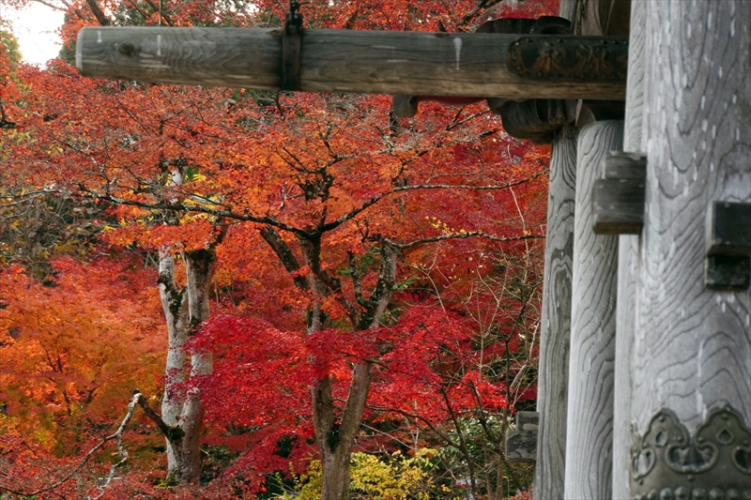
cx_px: 376
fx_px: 2424
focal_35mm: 116
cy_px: 250
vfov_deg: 11.8
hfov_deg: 17.6
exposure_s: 1/60
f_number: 6.3
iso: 100
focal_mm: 77.5
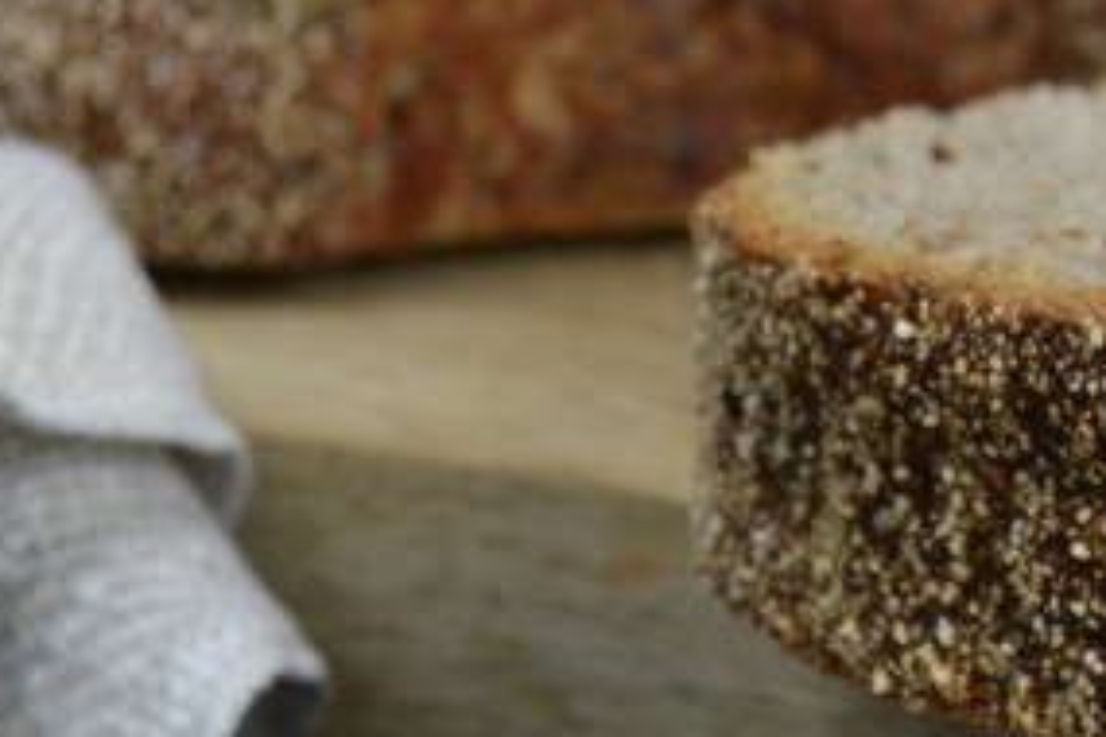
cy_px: -318
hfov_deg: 11.2
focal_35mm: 176
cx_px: 1717
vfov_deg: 7.7
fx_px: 5407
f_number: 6.3
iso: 100
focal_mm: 29
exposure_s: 1/8
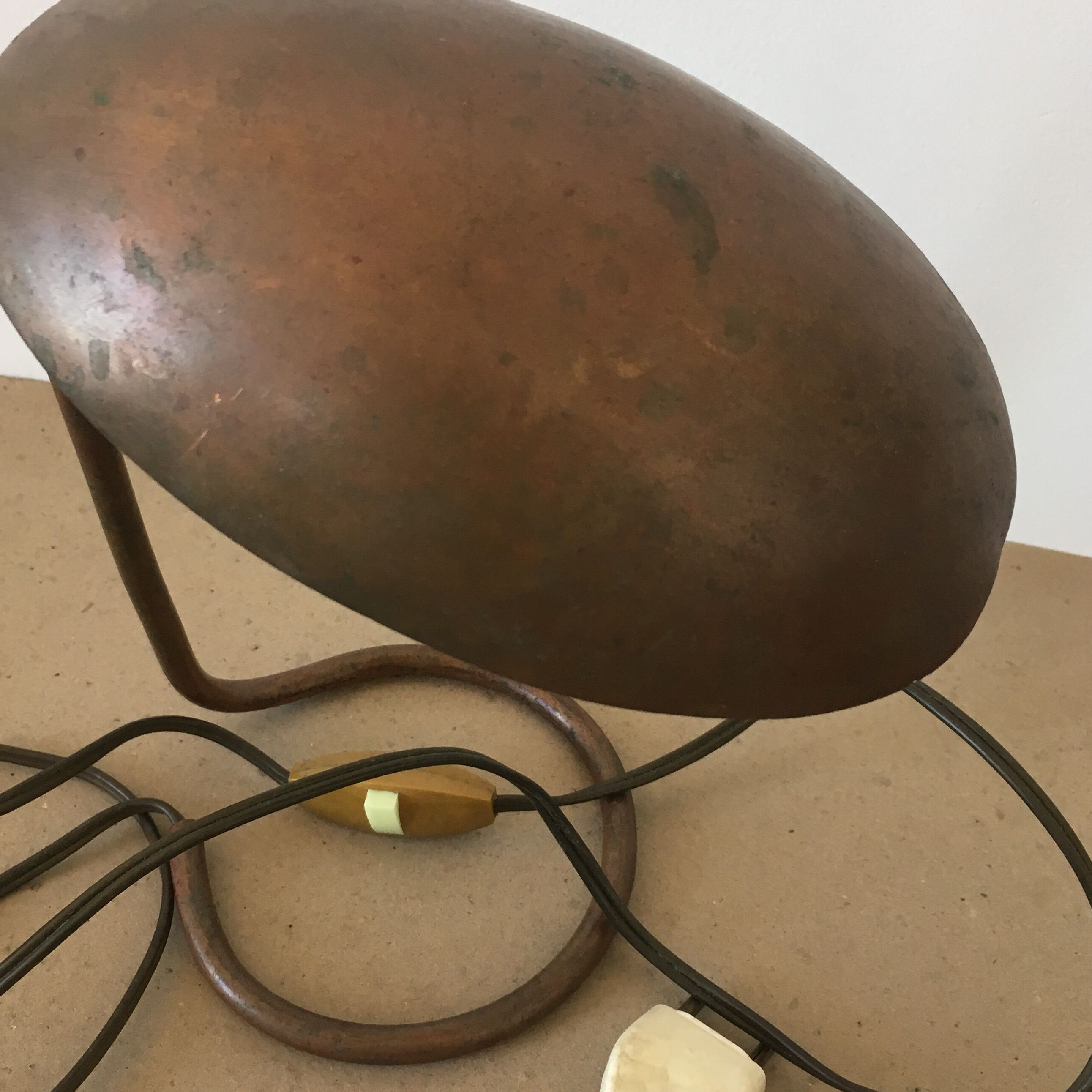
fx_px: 1428
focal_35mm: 40
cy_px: 524
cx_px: 515
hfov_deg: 41.8
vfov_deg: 41.9
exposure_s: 1/33
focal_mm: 4.15
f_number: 2.2
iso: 40
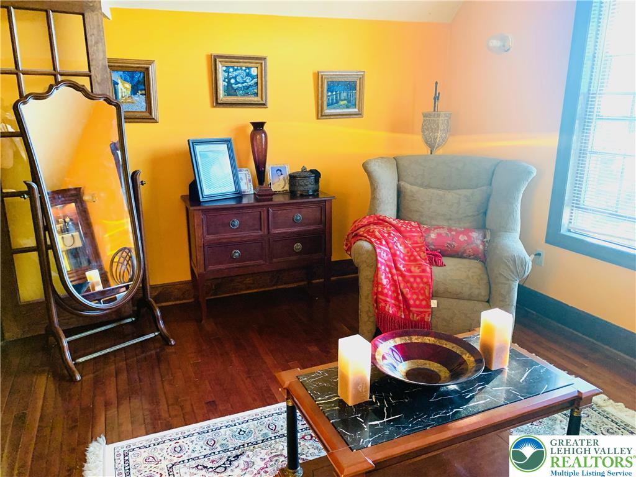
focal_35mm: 26
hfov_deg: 67.3
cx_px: 318
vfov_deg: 53.1
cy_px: 238
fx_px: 478
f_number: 1.8
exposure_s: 1/45
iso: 400
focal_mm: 4.25
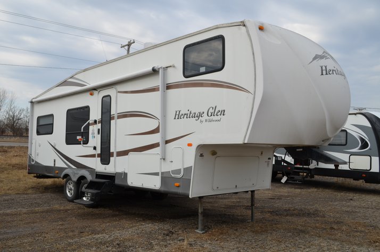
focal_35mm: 33
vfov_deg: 39.8
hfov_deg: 57.3
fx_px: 348
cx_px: 190
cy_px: 126
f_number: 8
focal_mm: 22
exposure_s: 1/250
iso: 100
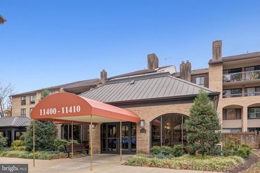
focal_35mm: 24
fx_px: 171
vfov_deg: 53.7
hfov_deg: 74.5
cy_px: 86
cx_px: 130
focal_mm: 15.8
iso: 125
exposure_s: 1/400
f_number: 4
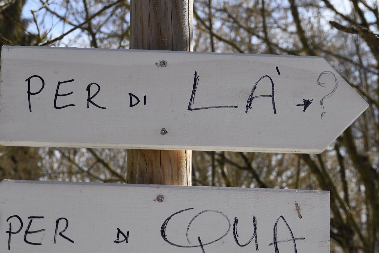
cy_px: 172
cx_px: 170
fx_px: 674
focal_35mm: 64
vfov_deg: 21.2
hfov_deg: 31.4
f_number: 4
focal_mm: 26
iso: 100
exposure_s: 1/1000
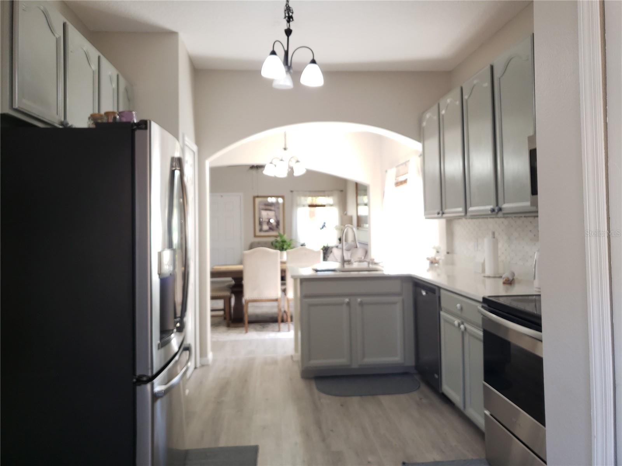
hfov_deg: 67.3
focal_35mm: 26
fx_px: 467
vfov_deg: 53.1
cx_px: 311
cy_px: 233
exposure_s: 1/30
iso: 50
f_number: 1.5
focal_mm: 4.3
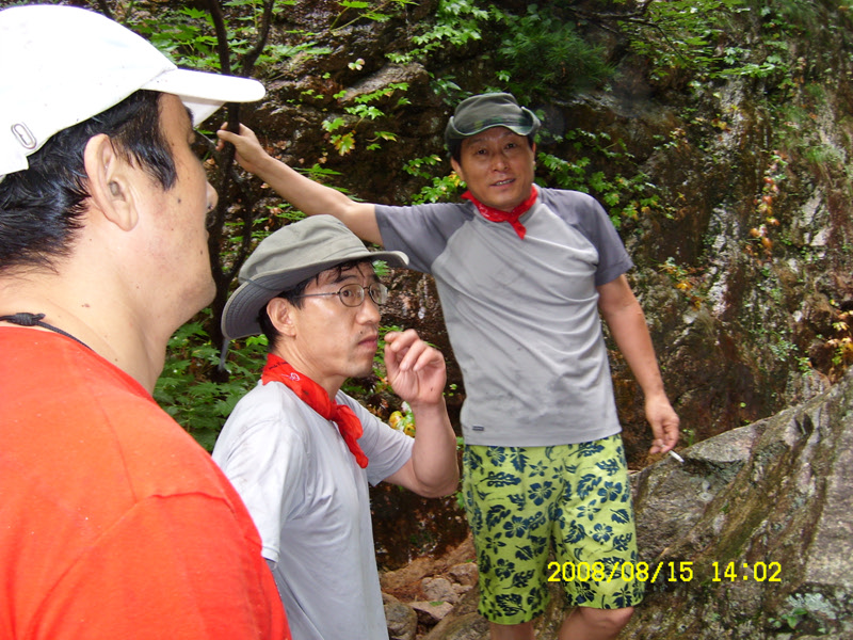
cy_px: 320
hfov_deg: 52.6
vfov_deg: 40.7
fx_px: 862
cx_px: 426
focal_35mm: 35
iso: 50
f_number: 2.8
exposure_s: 1/30
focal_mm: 5.8
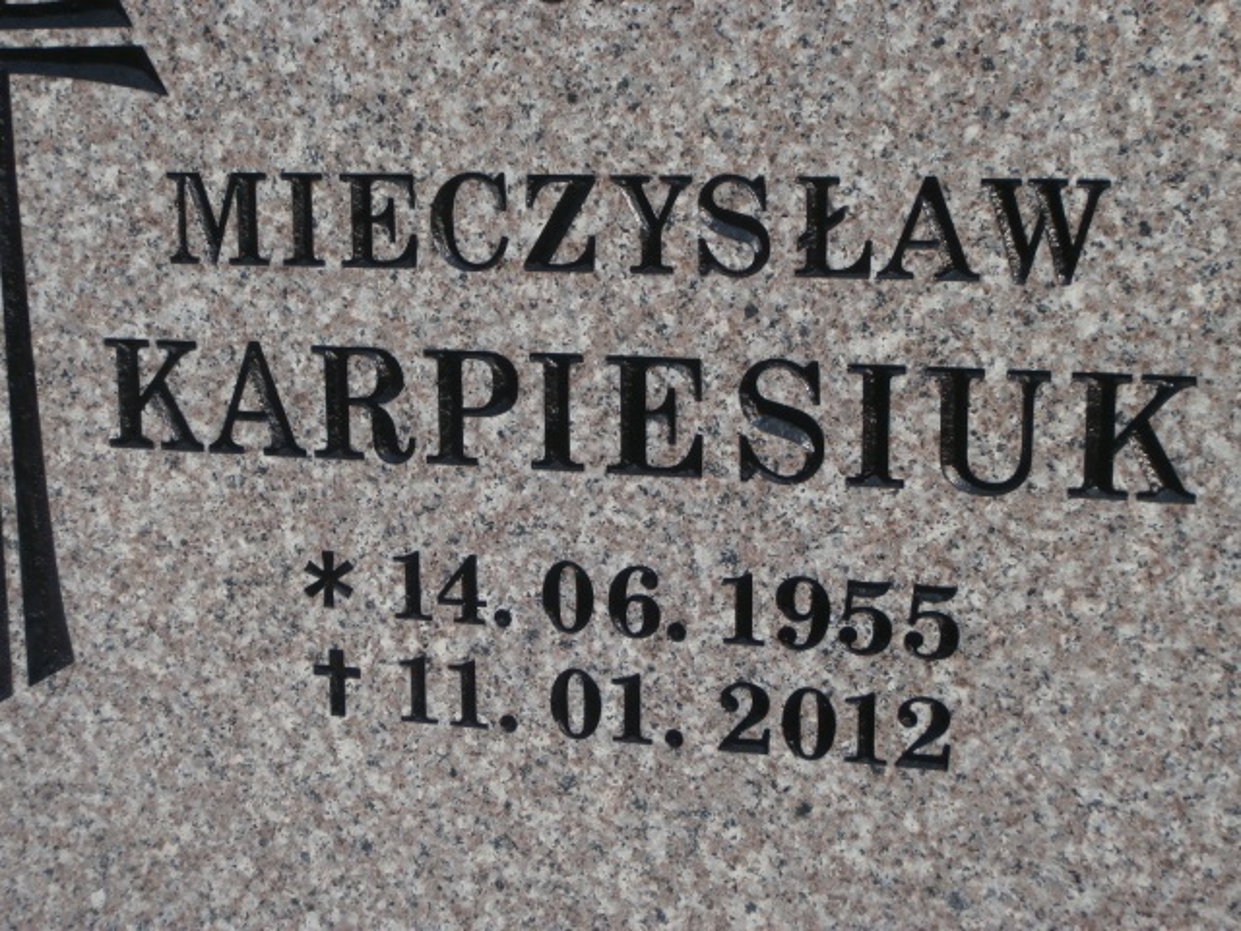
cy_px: 466
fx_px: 2043
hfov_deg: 33.8
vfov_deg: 25.7
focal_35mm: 57
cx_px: 620
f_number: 4.5
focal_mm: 10.11
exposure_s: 1/640
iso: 100
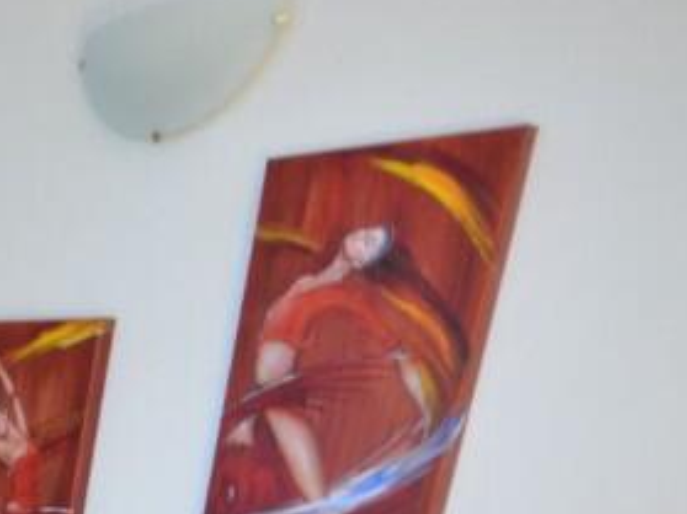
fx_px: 1051
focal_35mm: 53
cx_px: -367
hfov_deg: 25.8
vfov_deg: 22.3
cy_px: 785
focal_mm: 10
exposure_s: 1/3
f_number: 8
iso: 400
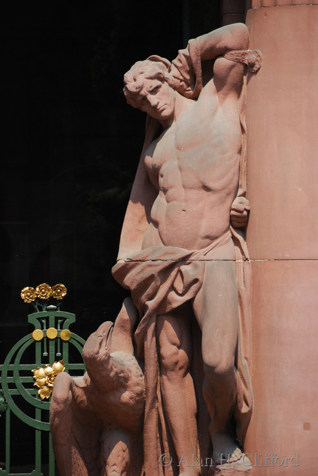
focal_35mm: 300
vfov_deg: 6.9
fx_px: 3967
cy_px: 238
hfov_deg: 4.6
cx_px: 159
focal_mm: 200
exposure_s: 1/320
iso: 140
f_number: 5.6
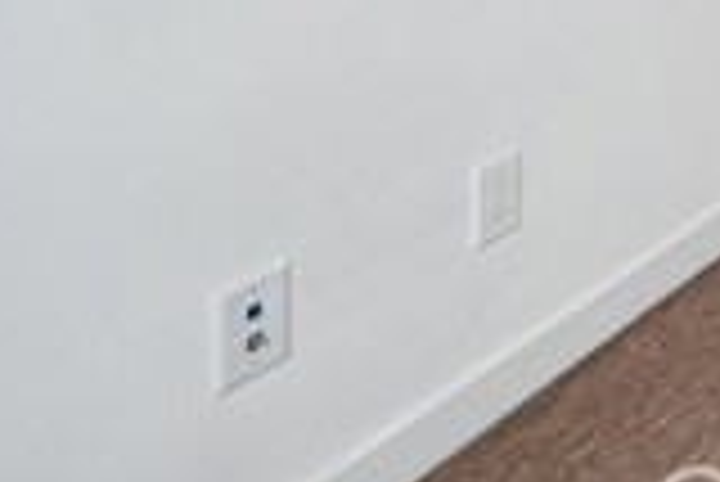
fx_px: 1041
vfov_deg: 19.4
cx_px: 1386
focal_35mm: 52
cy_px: -387
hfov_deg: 20.5
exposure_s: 1/30
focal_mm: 13
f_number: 8
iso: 250
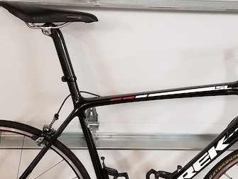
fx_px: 427
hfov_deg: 31.1
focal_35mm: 62
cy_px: 133
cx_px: 142
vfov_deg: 23.5
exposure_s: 1/13
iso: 250
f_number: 1.7
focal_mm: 4.25
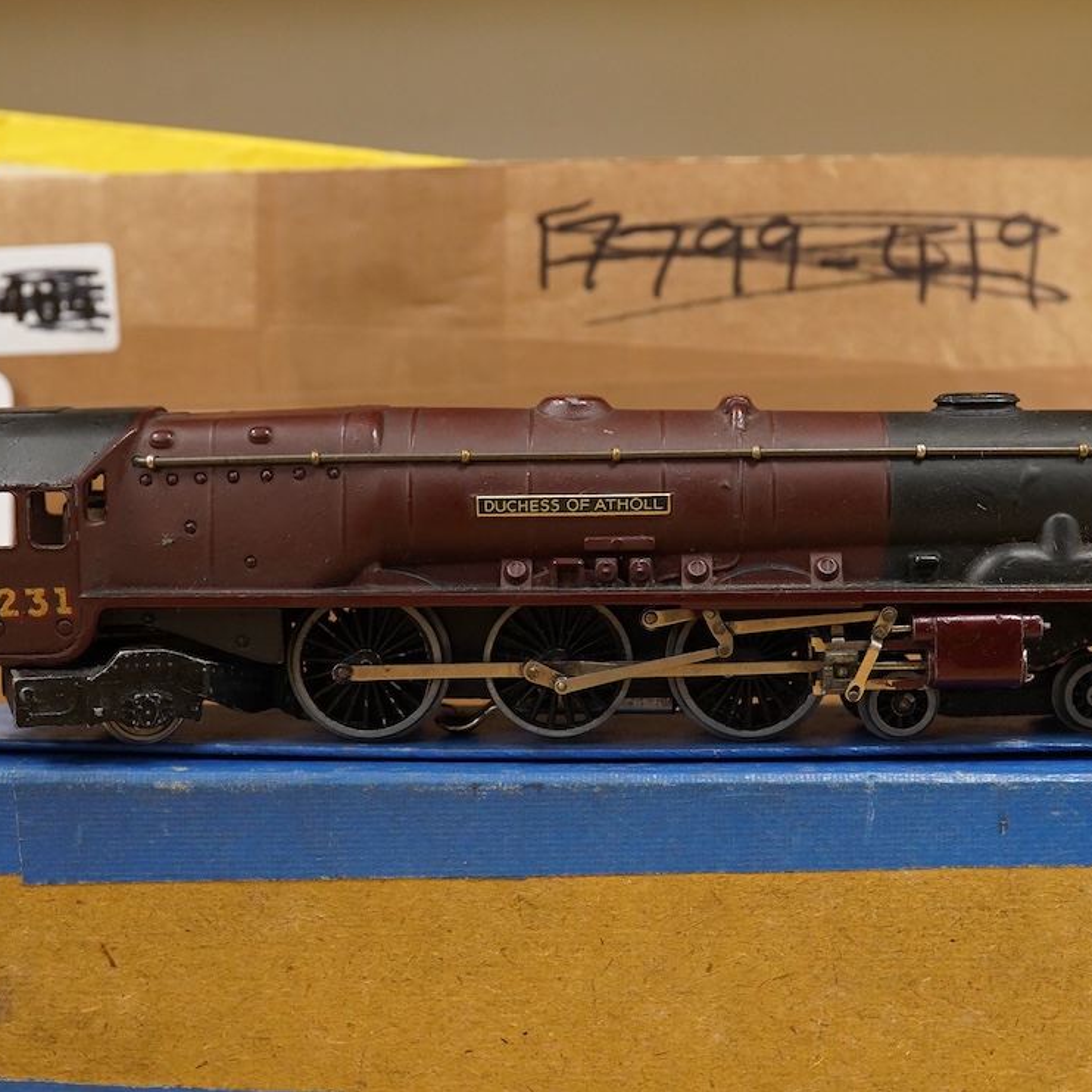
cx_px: 553
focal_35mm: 58
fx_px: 2070
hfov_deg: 29.6
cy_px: 542
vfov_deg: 29.6
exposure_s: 1/80
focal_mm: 30
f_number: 10
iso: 2500
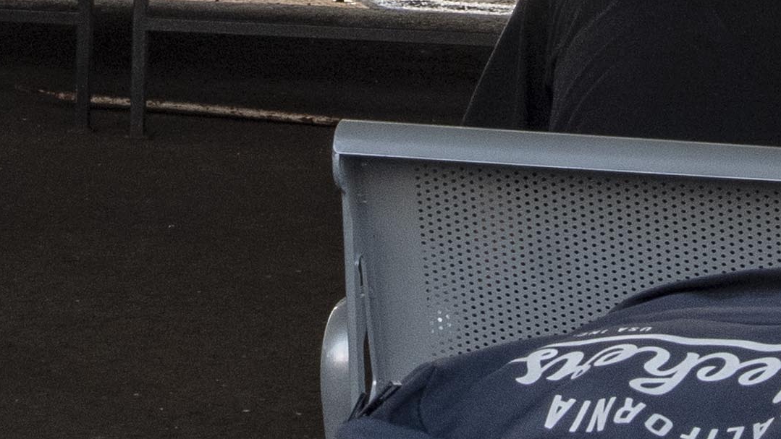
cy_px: -349
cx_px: 223
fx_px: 4701
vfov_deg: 5.3
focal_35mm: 227
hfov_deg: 9.5
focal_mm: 28
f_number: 9
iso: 640
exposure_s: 1/200
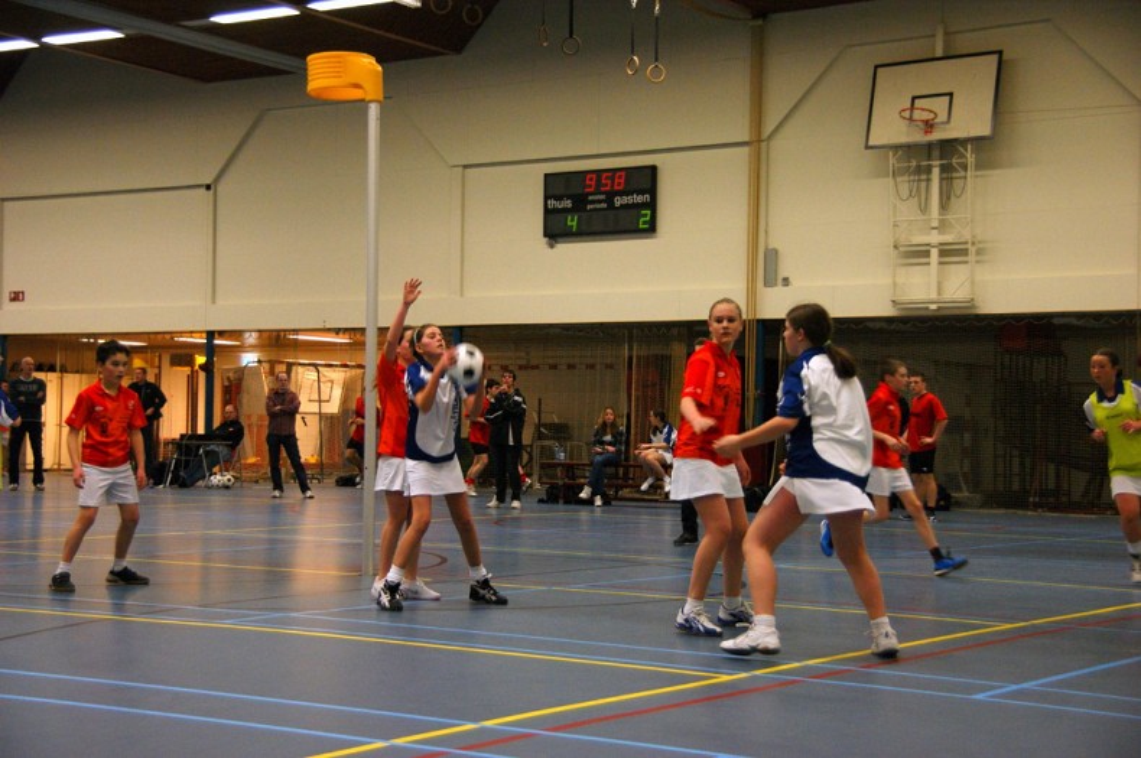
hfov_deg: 37.9
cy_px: 379
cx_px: 570
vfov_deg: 25.7
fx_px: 1662
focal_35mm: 52
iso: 800
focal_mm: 35
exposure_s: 1/100
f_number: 4.5
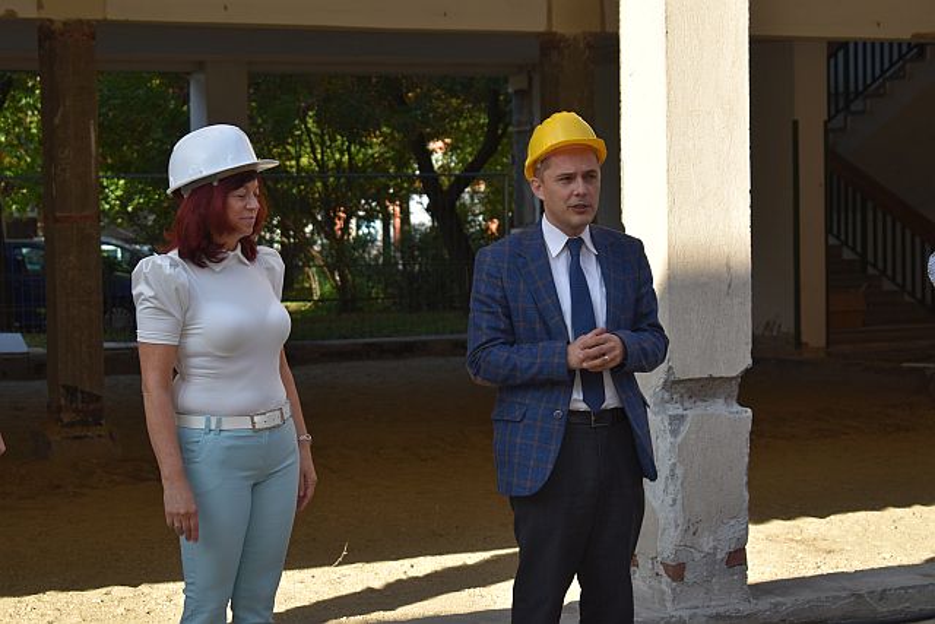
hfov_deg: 24.6
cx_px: 468
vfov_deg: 16.6
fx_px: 2143
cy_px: 312
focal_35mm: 82
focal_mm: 55
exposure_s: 1/200
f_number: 5.6
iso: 100
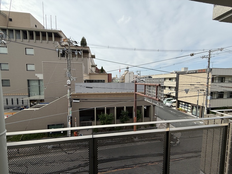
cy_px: 87
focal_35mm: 14
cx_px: 116
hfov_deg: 102.1
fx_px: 94
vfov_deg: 85.7
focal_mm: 2.22
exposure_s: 1/1795
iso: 50
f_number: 2.2
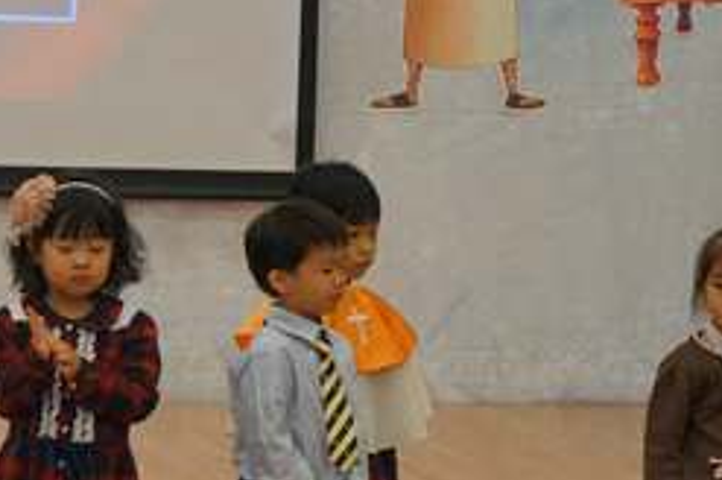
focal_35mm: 179
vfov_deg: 7.6
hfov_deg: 11.4
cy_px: 236
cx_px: 29
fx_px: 3585
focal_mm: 46
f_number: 5
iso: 2500
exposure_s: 1/160
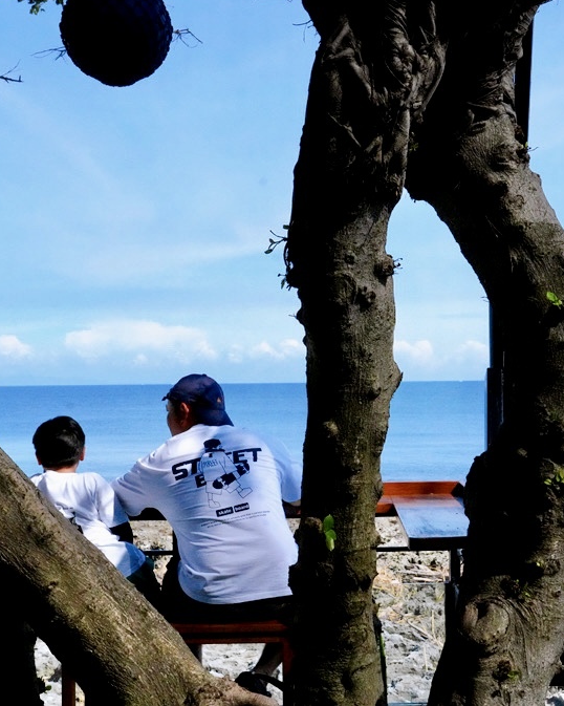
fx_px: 1044
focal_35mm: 50
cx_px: 360
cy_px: 349
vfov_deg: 37.3
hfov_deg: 30.1
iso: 6400
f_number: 13
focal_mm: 35
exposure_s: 1/6400
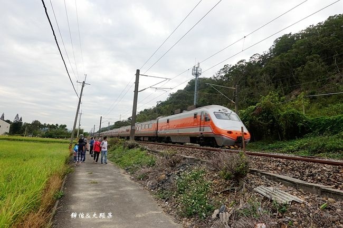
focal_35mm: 24
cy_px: 114
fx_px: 229
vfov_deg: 53.1
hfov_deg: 73.8
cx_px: 172
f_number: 5
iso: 125
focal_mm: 9
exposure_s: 1/200
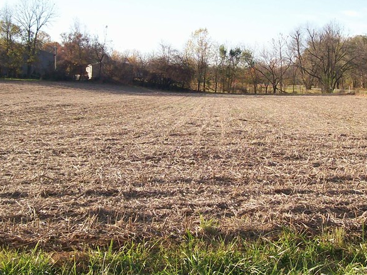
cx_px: 189
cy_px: 127
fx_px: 668
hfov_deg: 30.7
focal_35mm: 63
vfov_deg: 23.3
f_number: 2.7
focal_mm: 6
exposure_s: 1/831
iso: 80
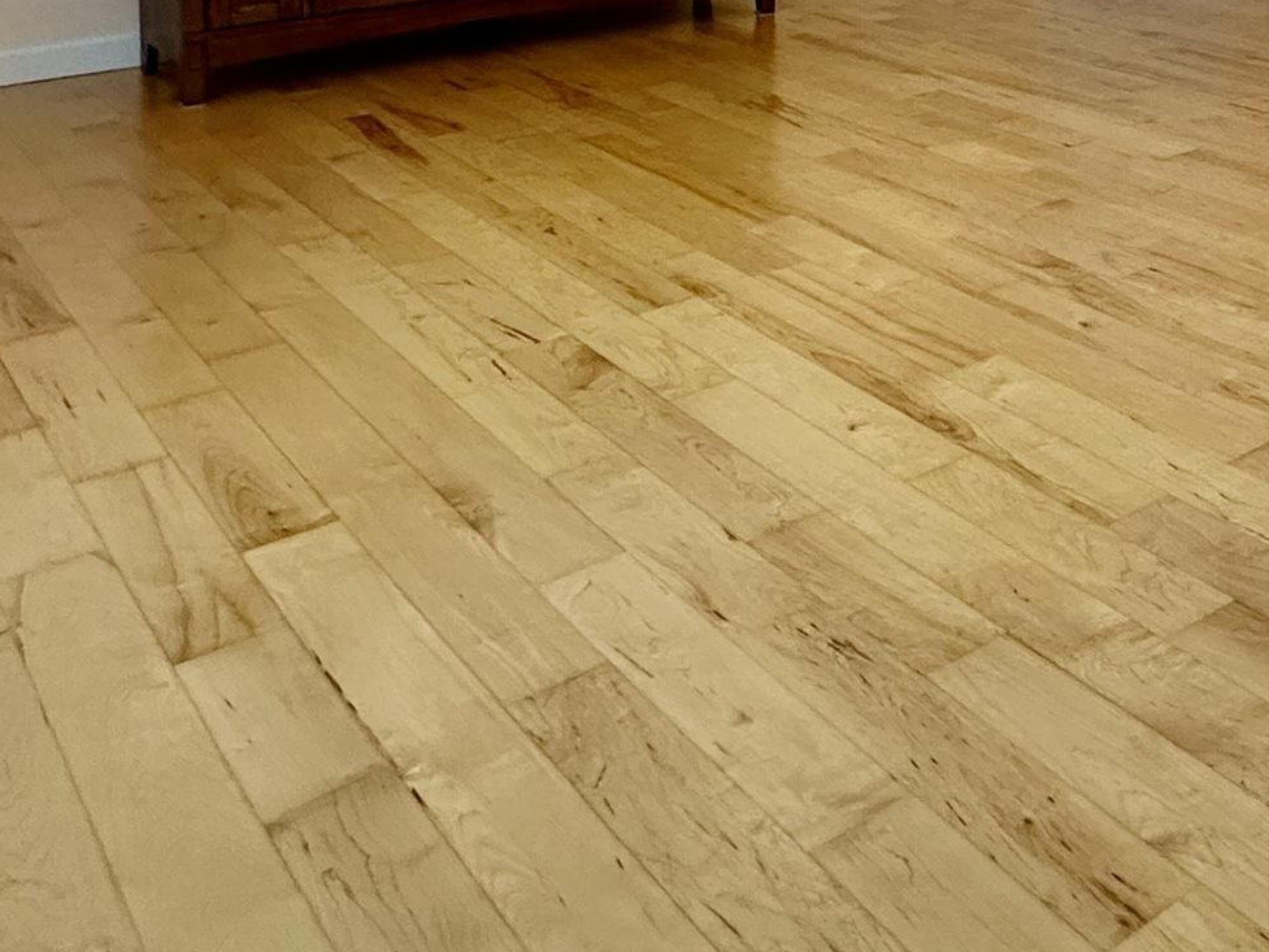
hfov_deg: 37.4
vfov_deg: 27.5
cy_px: -279
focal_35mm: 44
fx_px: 1613
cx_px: 1324
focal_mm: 2.22
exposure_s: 1/60
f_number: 2.2
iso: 160
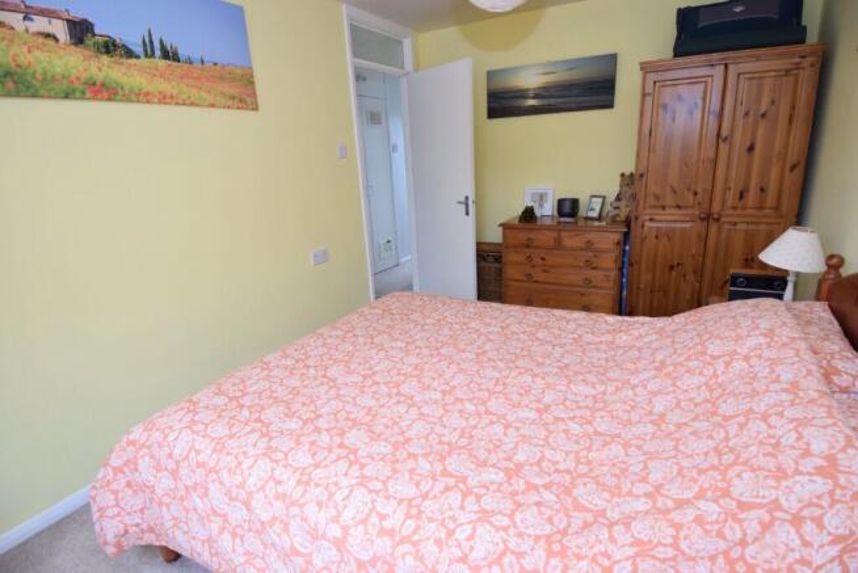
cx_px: 429
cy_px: 286
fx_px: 429
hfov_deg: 90.0
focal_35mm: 18
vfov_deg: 67.5
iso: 1000
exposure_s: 1/60
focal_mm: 12
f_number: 4
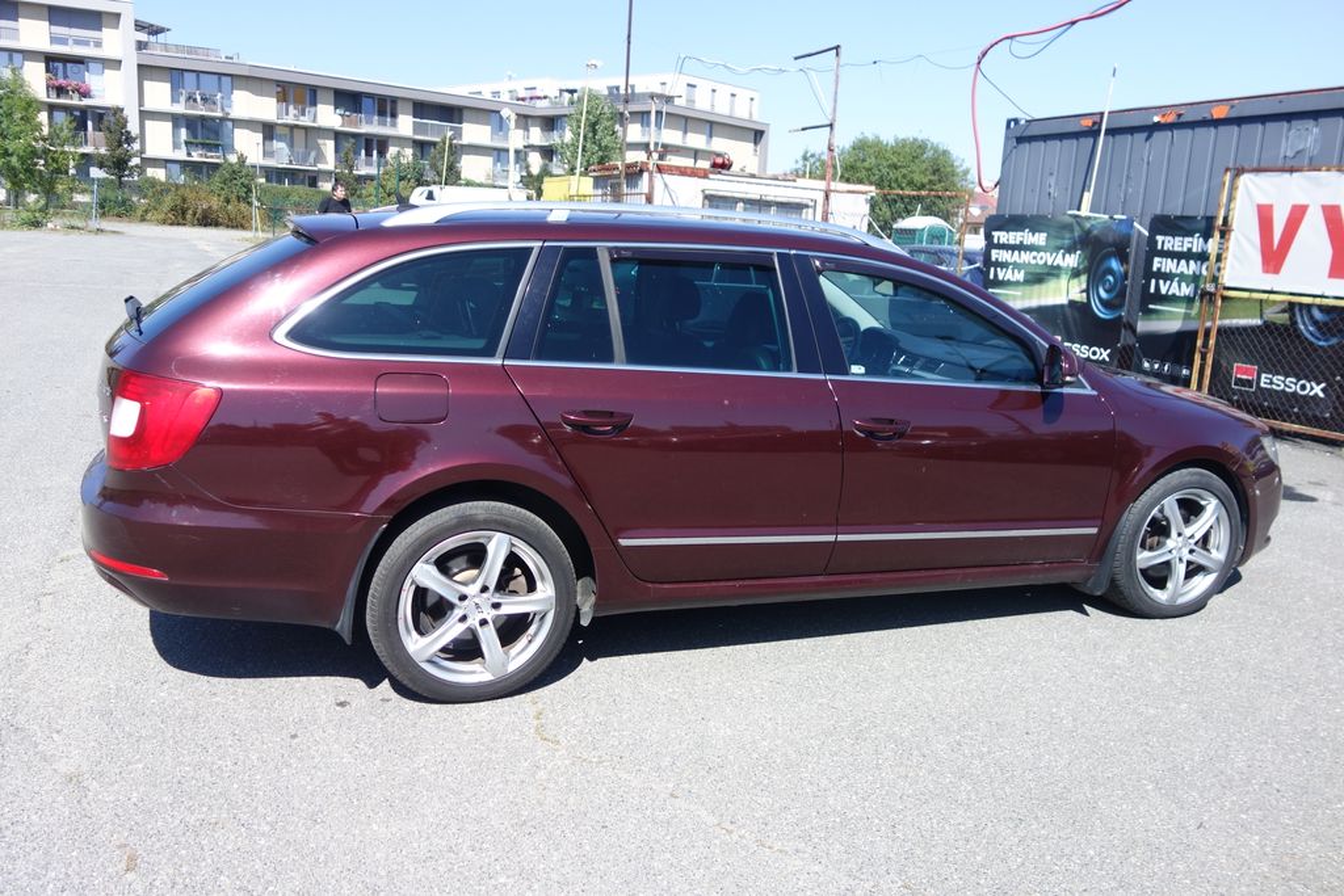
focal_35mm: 28
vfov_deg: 46.4
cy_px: 448
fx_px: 1045
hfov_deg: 65.5
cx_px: 672
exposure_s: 1/2000
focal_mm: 10.4
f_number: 1.8
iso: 125
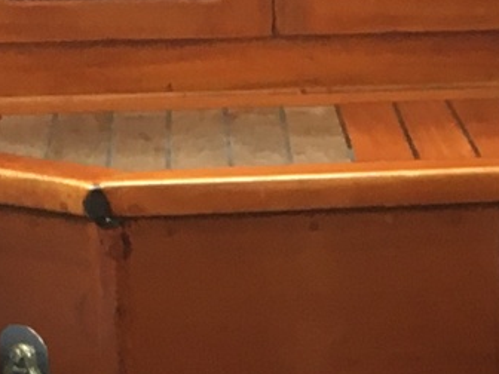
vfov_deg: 6.5
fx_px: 3114
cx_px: 567
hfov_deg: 9.1
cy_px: 931
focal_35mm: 216
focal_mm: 4.15
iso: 40
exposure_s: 1/33
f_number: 2.2
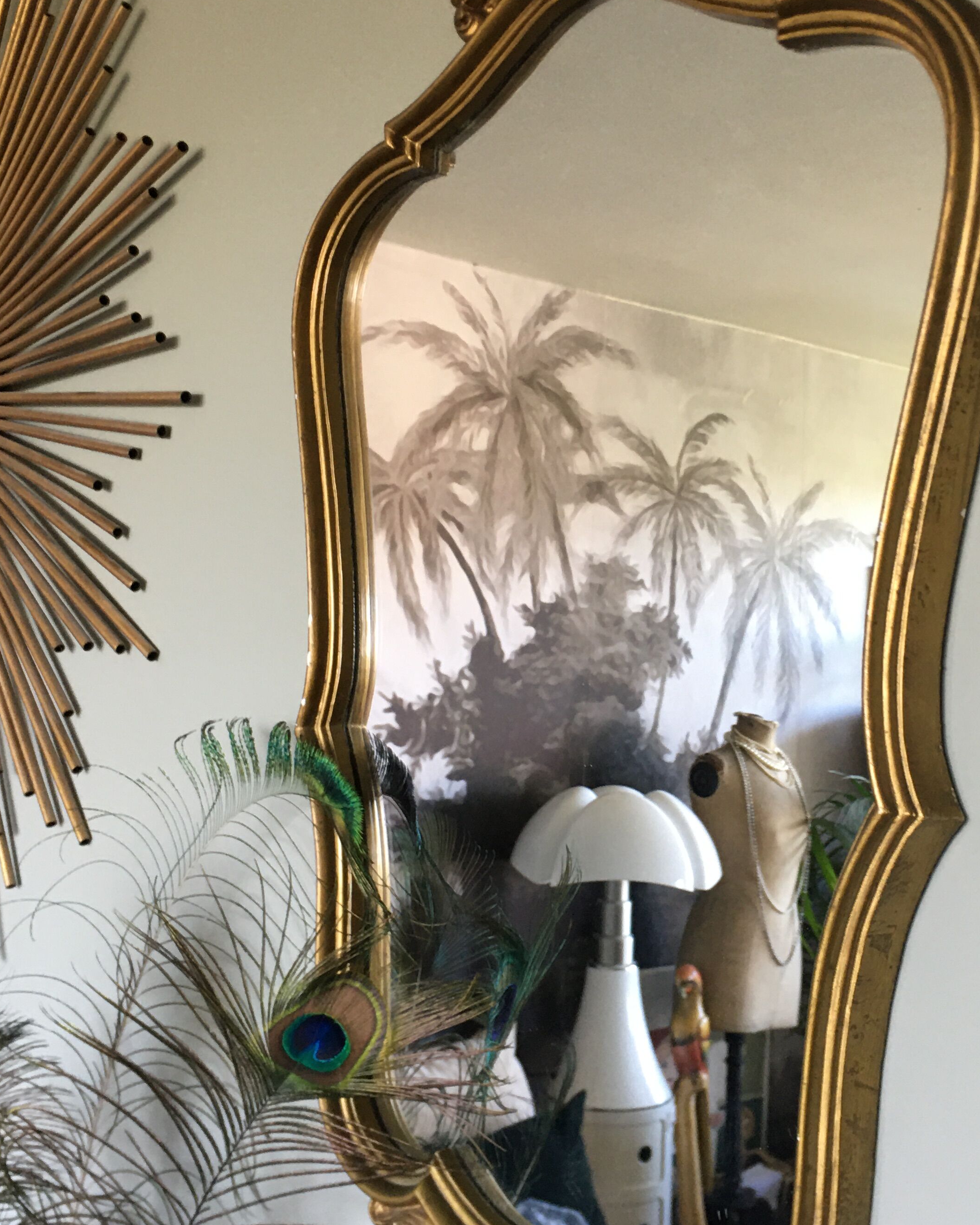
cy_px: 622
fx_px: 1559
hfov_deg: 34.8
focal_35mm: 43
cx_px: 596
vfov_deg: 42.9
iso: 50
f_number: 2.2
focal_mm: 4.15
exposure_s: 1/17
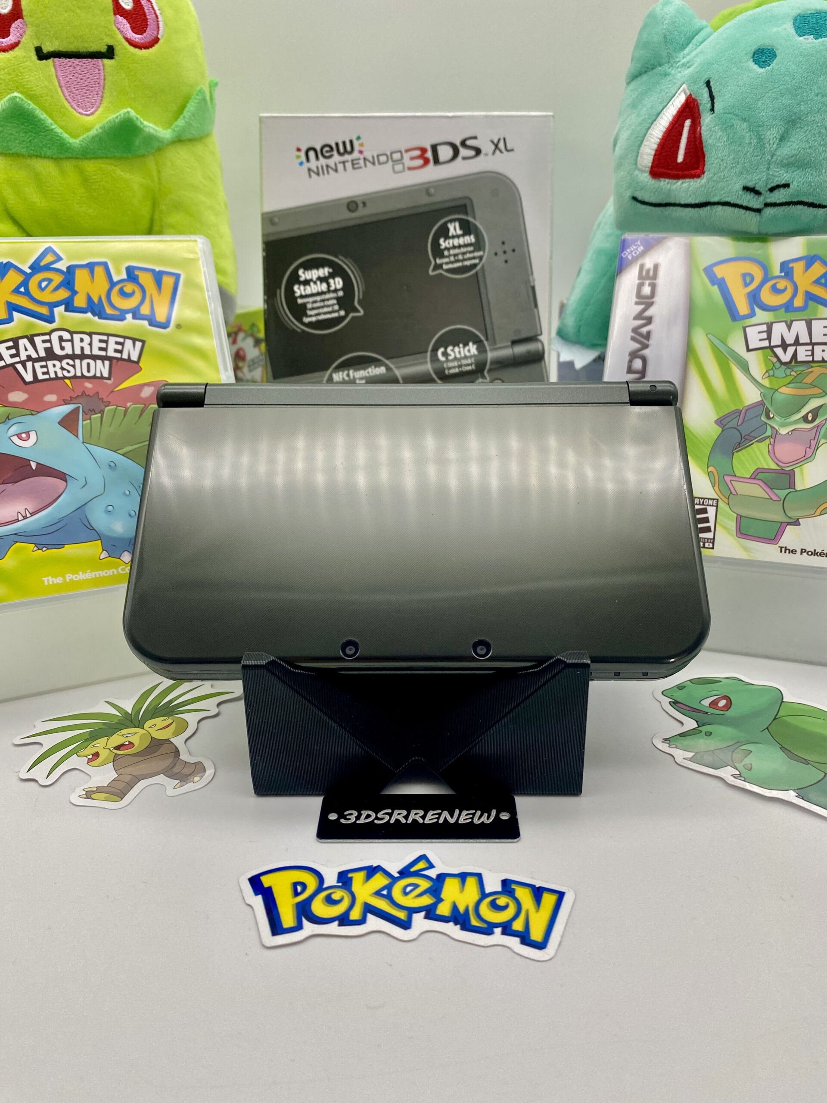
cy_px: 552
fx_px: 828
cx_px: 414
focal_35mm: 26
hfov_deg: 53.1
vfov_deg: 67.3
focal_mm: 4.25
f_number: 1.8
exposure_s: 1/121
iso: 100
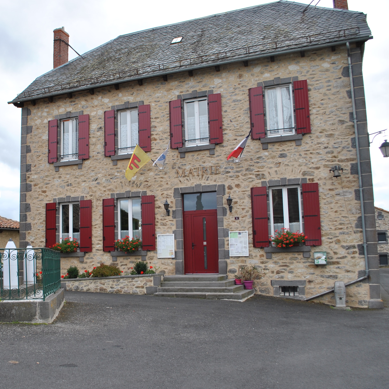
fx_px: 445
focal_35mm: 35
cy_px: 198
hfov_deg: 46.3
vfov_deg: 47.2
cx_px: 123
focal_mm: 18
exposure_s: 1/200
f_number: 5
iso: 100
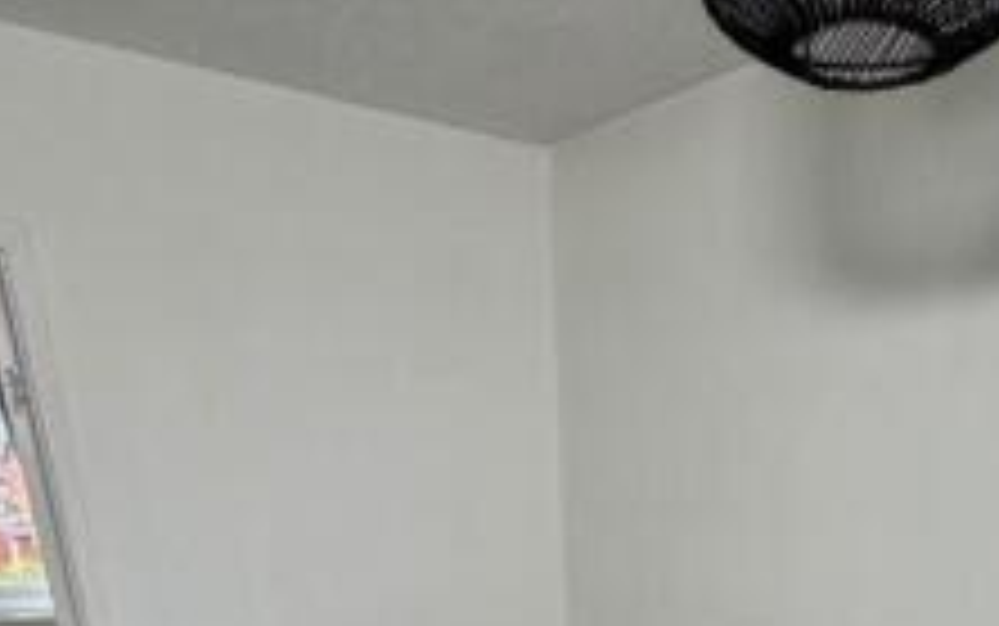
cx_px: 718
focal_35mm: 39
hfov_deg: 48.9
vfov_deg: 24.3
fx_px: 1062
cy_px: 980
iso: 64
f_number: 2.2
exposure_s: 1/96
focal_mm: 2.22
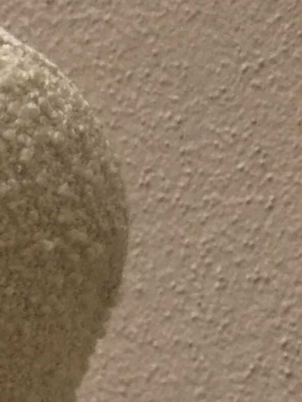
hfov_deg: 9.0
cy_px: 955
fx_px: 1709
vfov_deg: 11.3
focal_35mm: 147
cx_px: -449
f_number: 2.2
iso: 25
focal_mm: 4.15
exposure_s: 1/569
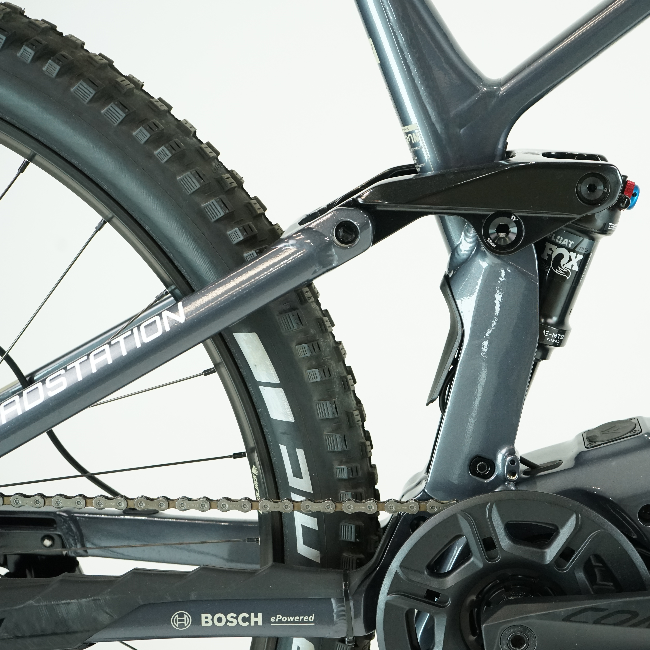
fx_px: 1317
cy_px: 328
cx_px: 465
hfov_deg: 27.4
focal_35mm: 62
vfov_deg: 27.7
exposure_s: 1/200
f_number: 5.6
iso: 2500
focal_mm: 48
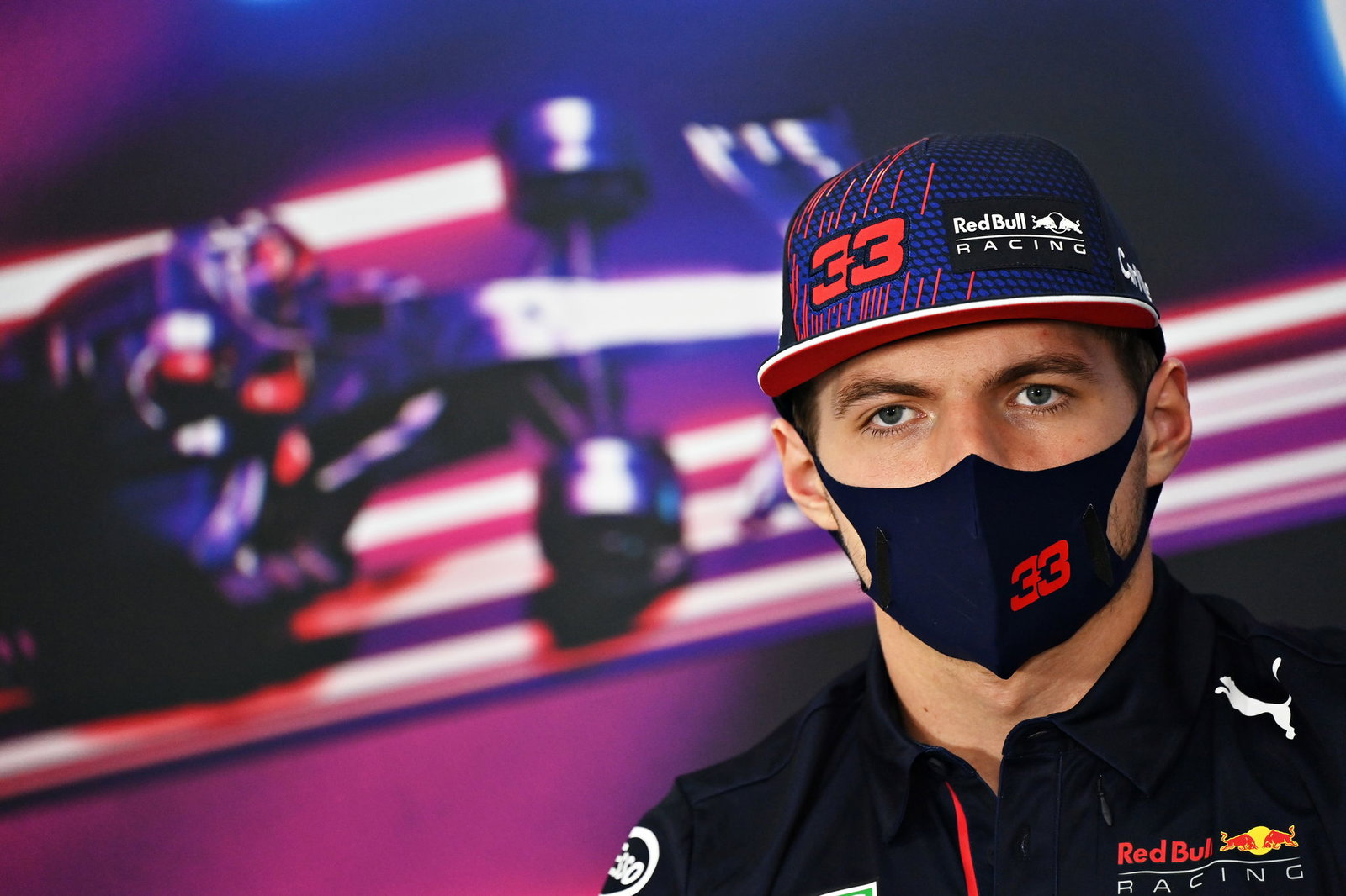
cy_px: 448
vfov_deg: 3.8
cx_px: 673
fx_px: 13456
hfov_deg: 5.7
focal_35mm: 360
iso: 3200
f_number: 4
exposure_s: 1/500
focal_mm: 360
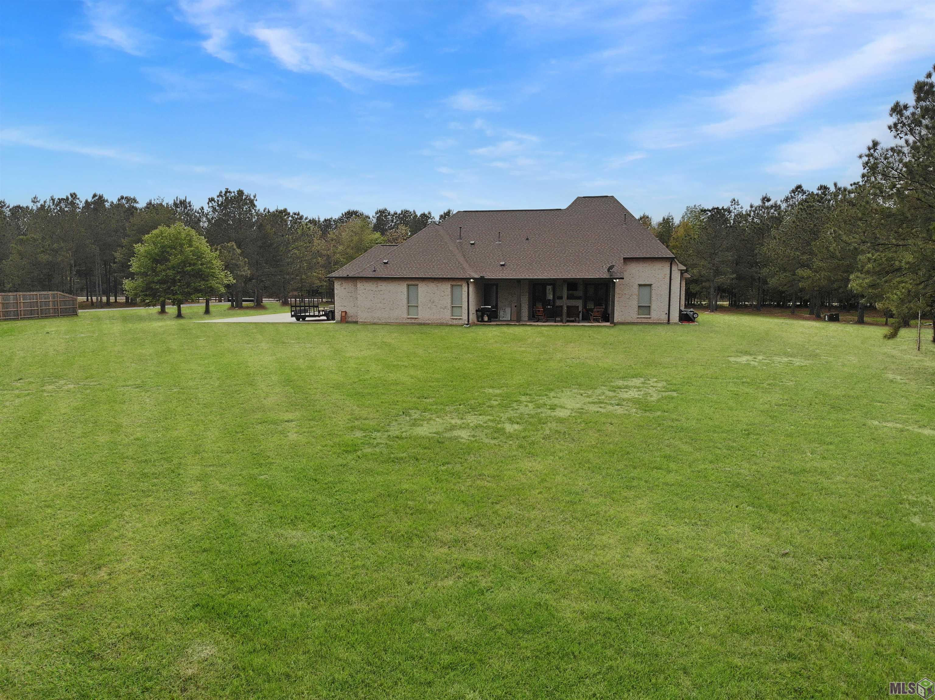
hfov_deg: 71.6
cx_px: 468
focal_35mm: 24
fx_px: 648
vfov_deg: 56.8
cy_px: 350
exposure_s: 1/986
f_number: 2.8
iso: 100
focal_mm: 4.5
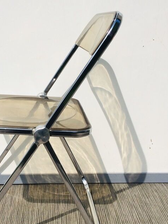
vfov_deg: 40.4
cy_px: 113
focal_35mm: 47
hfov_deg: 30.2
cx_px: 37
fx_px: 304
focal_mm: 4.15
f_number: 2.2
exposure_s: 1/3731
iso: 32
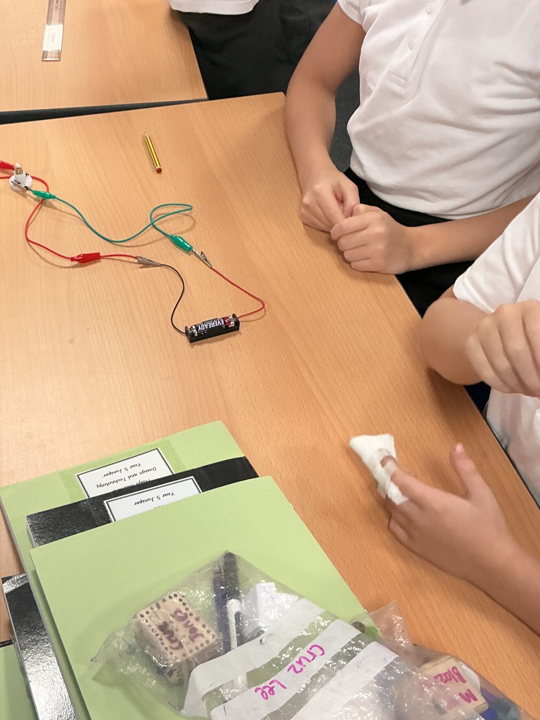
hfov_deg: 33.8
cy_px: 311
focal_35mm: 42
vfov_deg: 44.7
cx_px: 153
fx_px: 874
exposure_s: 1/60
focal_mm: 3
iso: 64
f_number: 1.8
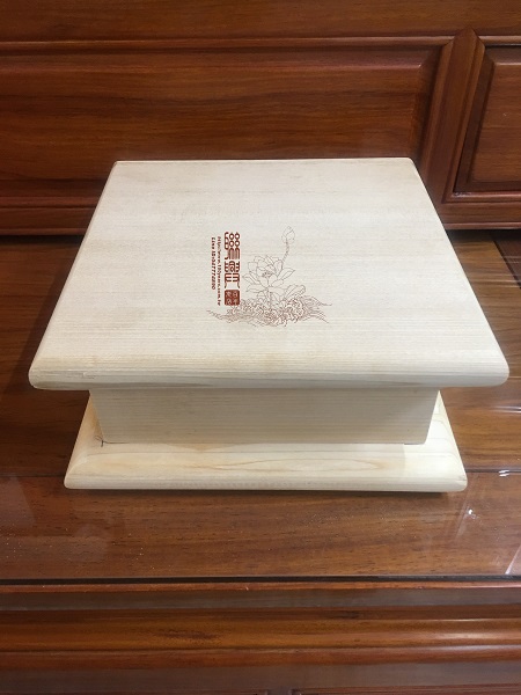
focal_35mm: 29
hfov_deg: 48.2
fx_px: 582
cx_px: 260
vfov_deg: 61.7
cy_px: 348
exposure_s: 1/15
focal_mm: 4.15
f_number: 2.2
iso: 80
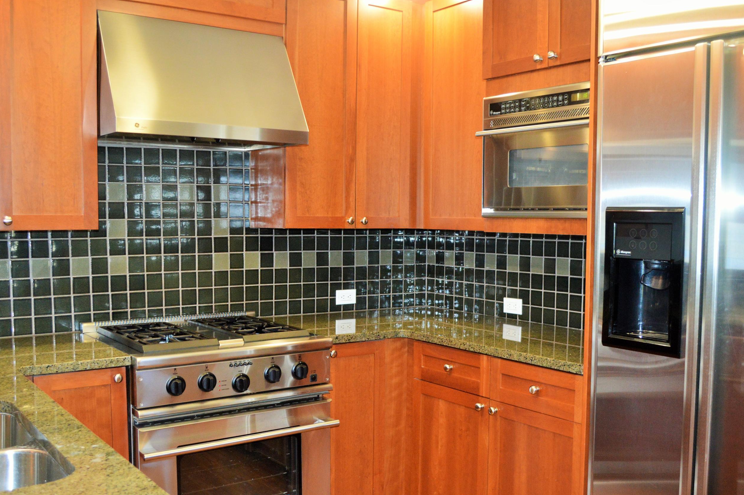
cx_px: 378
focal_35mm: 36
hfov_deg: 53.2
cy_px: 275
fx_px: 743
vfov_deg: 36.8
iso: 1100
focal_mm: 20
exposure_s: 1/60
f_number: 3.8
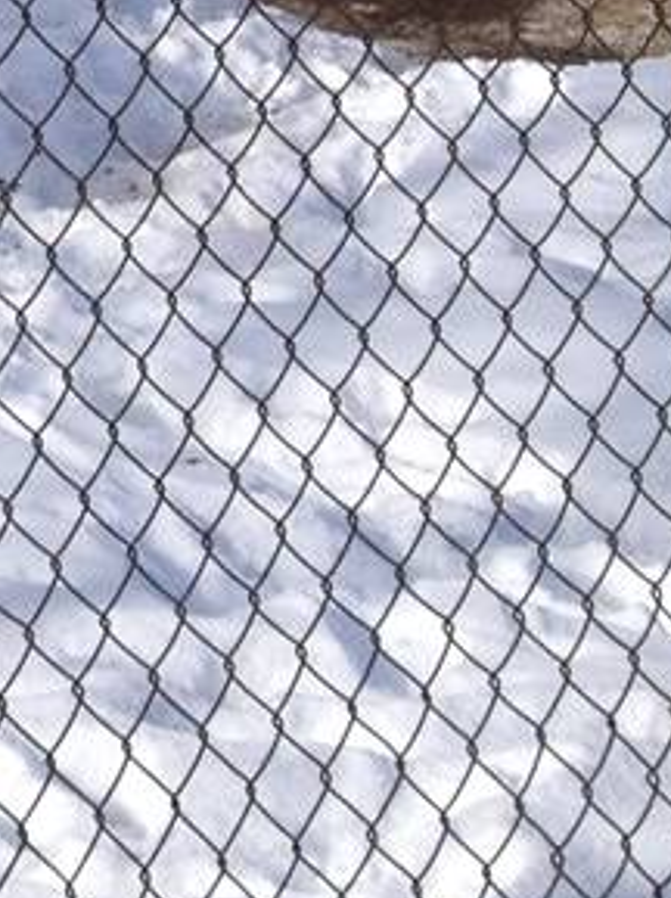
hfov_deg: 7.1
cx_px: -1097
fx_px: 5025
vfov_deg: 9.6
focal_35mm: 194
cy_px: -823
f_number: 2.4
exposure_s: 1/2045
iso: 50
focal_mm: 4.28
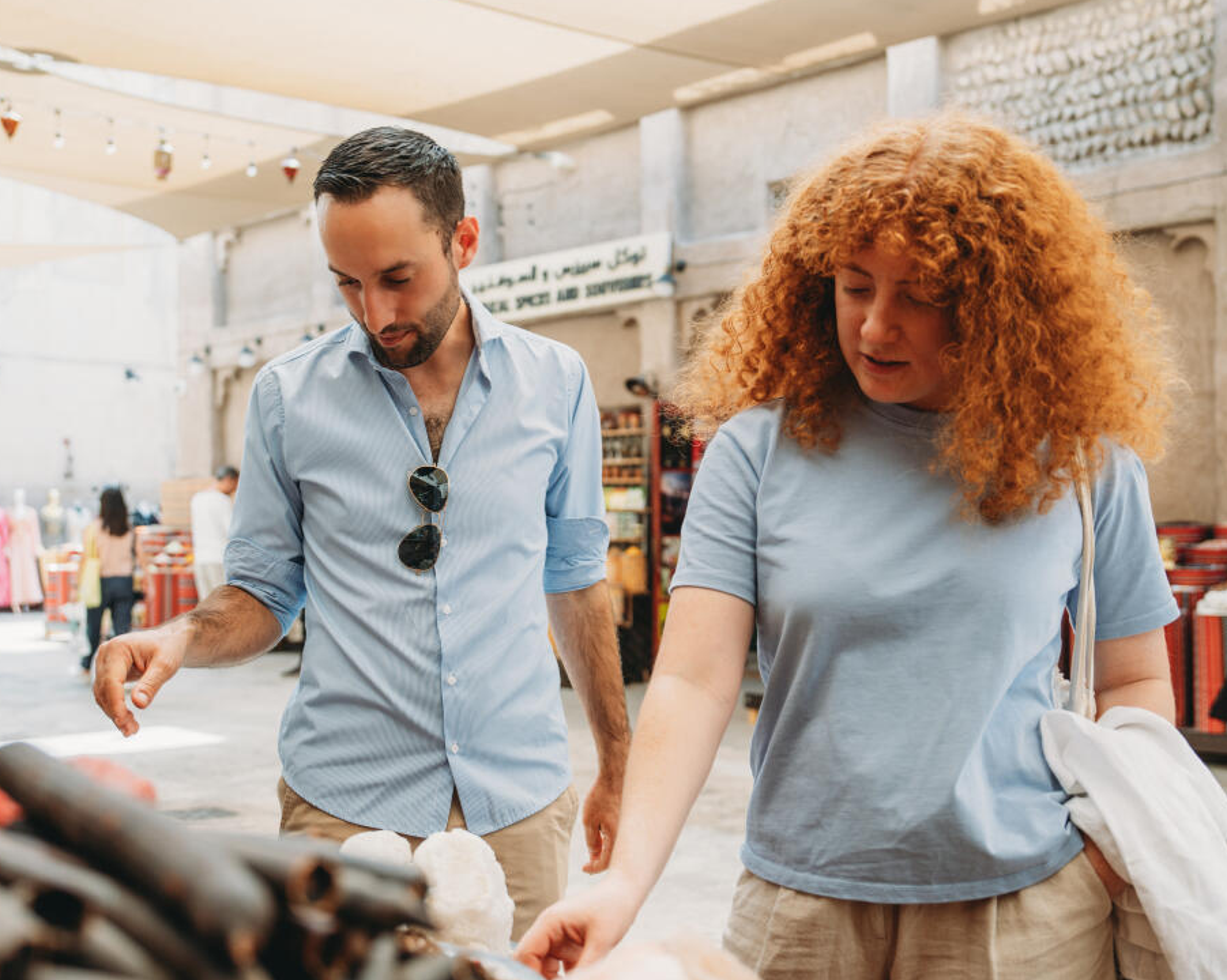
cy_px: 517
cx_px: 603
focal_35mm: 42
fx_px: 1525
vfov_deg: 35.6
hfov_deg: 43.8
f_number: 2.8
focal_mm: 31
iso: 100
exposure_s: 1/200
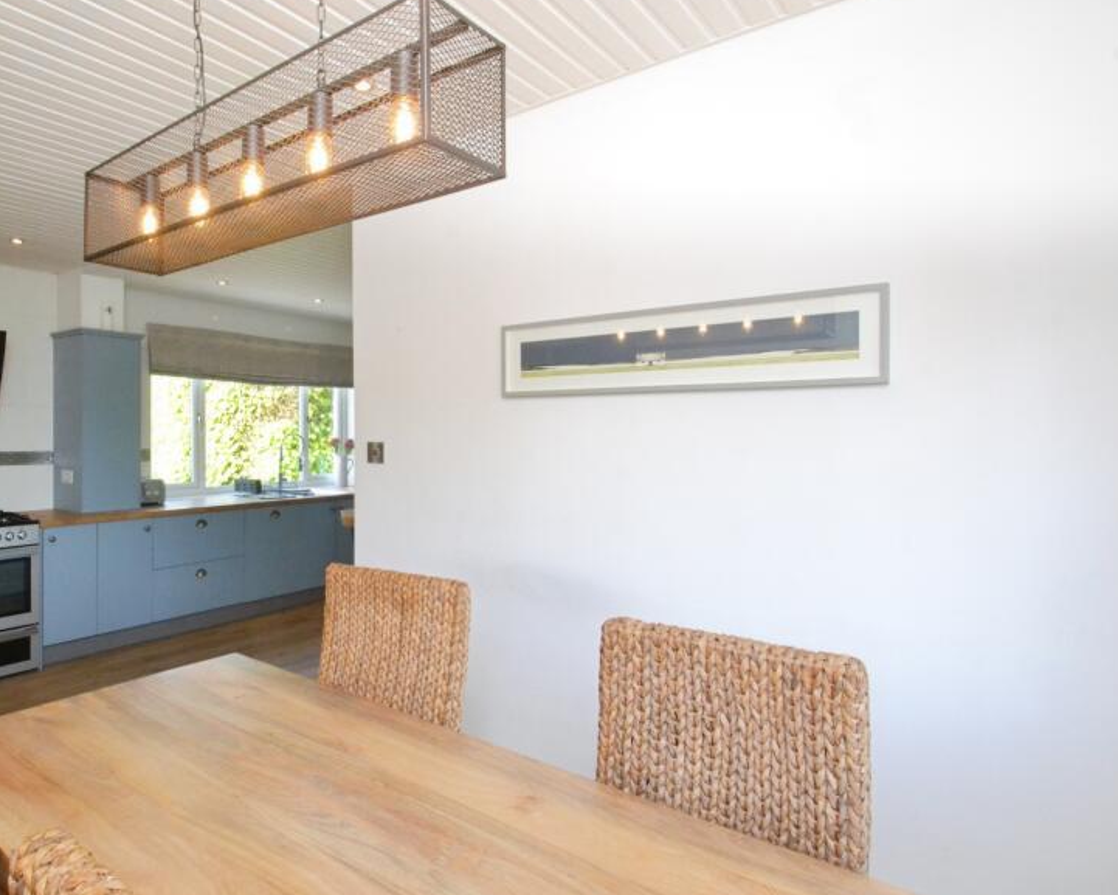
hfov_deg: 76.9
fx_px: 662
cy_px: 432
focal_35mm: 20
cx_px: 344
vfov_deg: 68.1
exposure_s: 1/125
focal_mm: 10
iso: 2800
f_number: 13
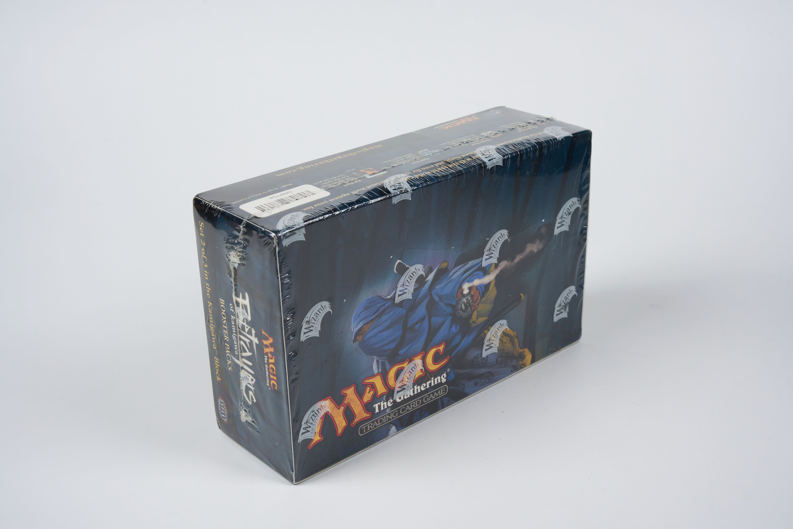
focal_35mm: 48
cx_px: 396
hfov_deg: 41.1
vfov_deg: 28.1
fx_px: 1057
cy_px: 264
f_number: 13
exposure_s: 1/50
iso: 800
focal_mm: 48
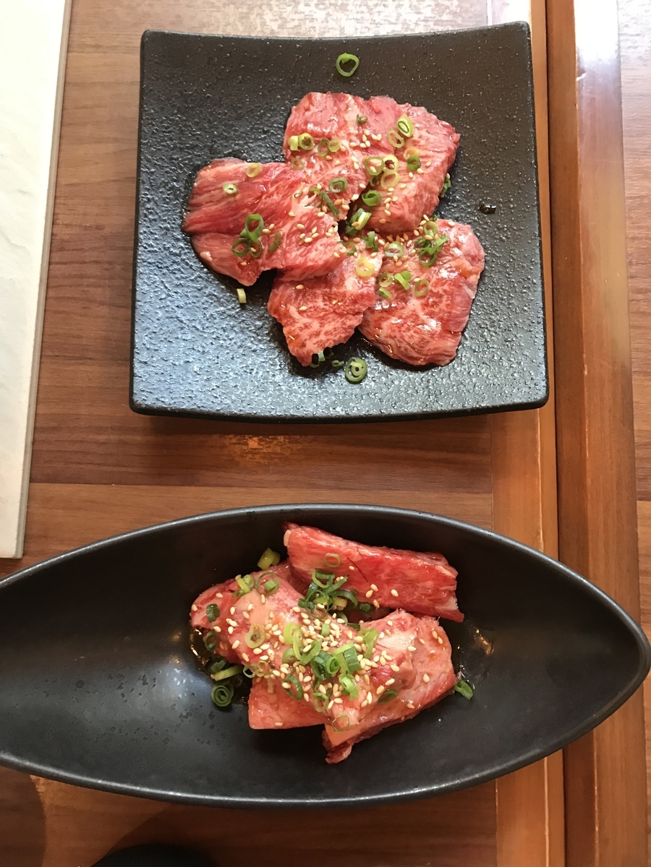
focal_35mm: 28
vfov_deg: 63.4
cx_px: 326
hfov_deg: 49.7
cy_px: 434
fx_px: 702
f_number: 1.8
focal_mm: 3.99
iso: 64
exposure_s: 1/15
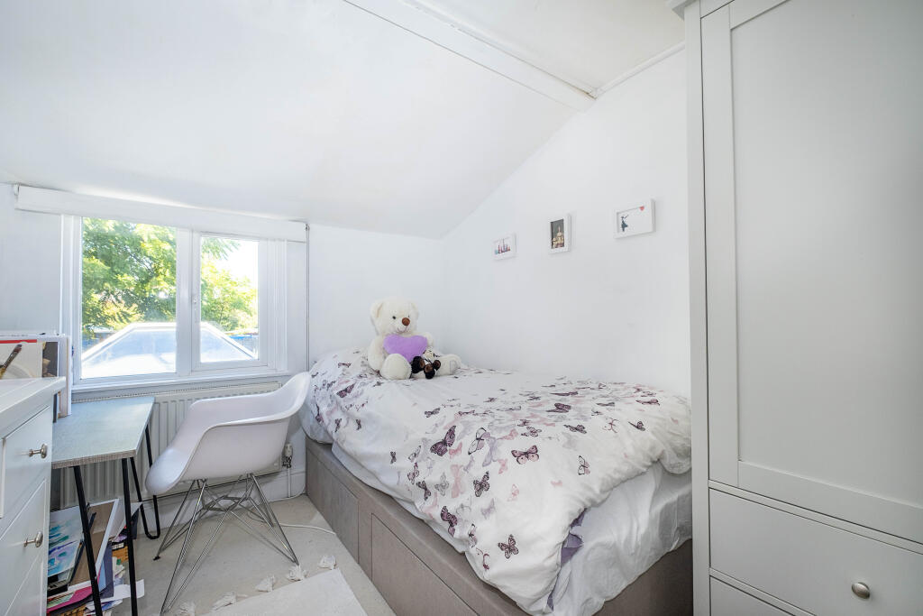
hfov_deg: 100.4
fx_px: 385
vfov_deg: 77.3
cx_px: 462
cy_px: 308
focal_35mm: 15
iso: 320
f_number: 5.6
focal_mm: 10
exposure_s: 1/60
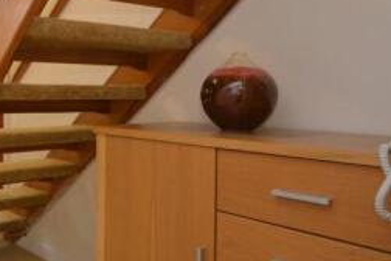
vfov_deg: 34.1
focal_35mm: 39
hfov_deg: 42.8
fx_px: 424
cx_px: 1
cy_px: 105
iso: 720
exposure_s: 1/60
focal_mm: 10
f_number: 4
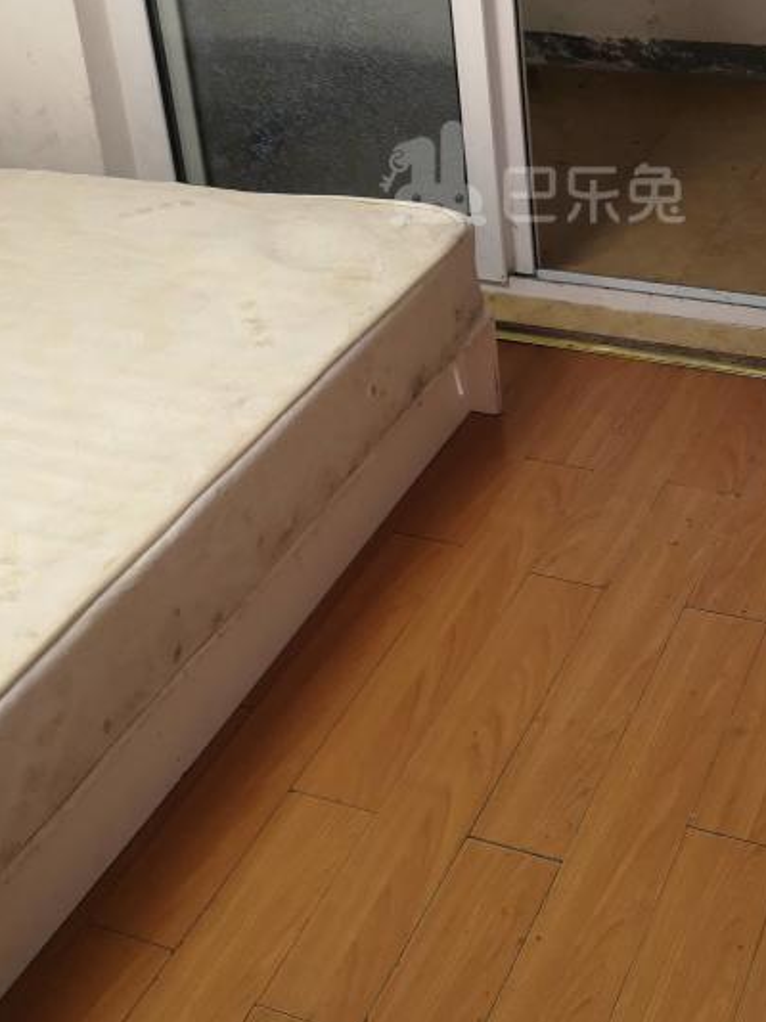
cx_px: 532
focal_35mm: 54
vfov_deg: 34.3
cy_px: 175
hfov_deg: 26.8
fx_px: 1595
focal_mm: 3.95
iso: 320
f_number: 1.8
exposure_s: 1/36
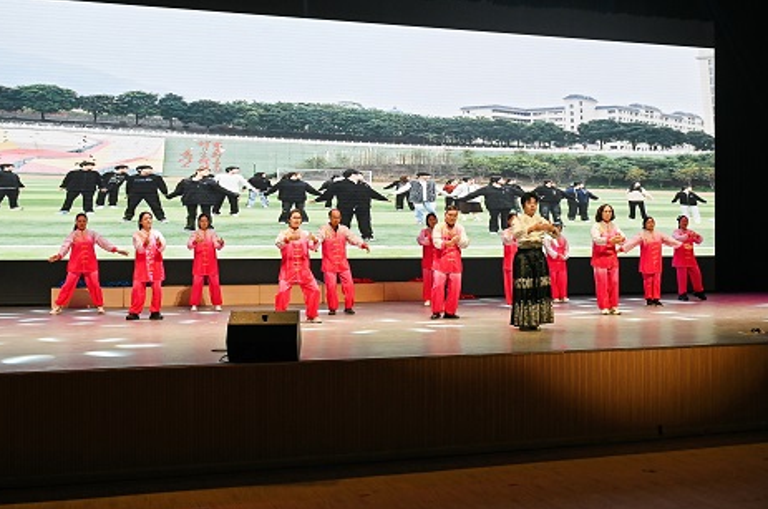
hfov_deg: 48.5
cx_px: 365
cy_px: 259
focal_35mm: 40
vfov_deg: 33.3
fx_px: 852
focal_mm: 37
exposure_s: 1/400
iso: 2500
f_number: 5.6
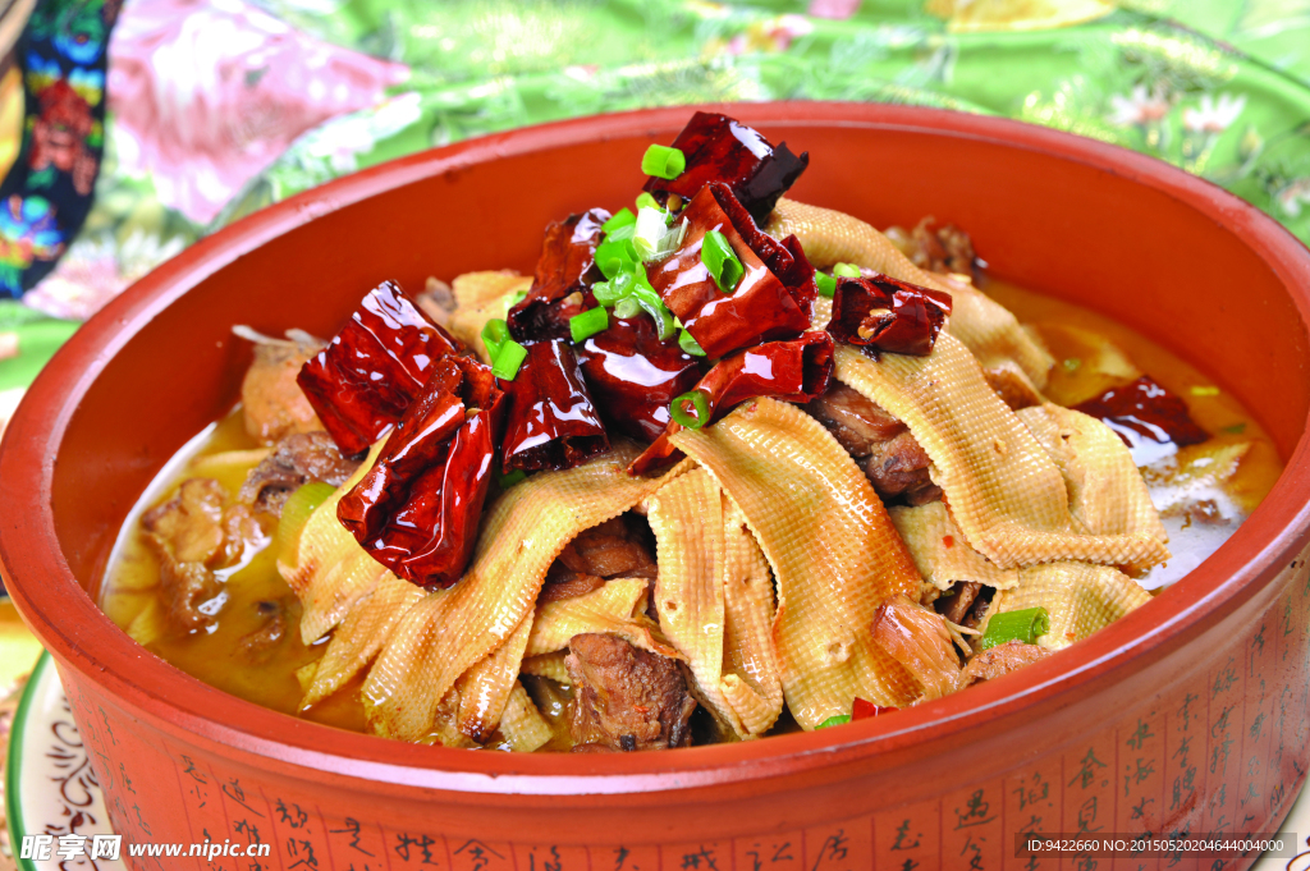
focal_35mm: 85
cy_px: 436
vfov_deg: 16.0
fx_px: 3090
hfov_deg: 23.9
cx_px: 655
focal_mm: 85
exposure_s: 1/125
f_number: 16
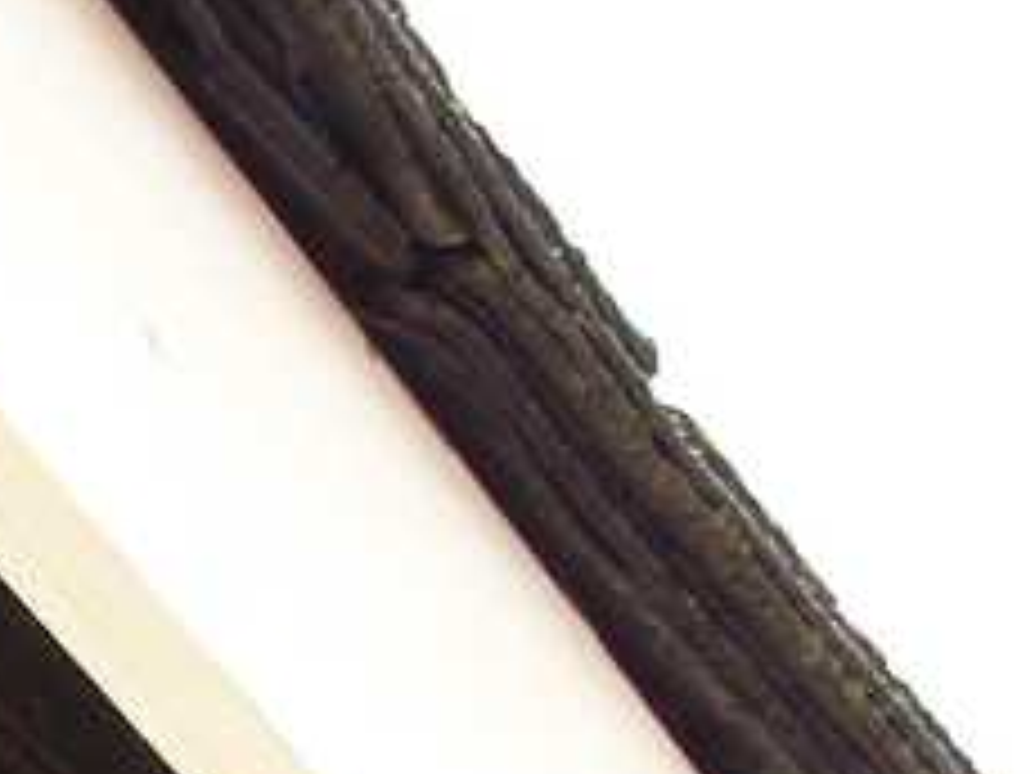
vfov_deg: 7.1
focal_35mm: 203
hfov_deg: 9.7
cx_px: -92
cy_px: 1508
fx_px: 6063
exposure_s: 1/250
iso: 80
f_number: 3.1
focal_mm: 6.3
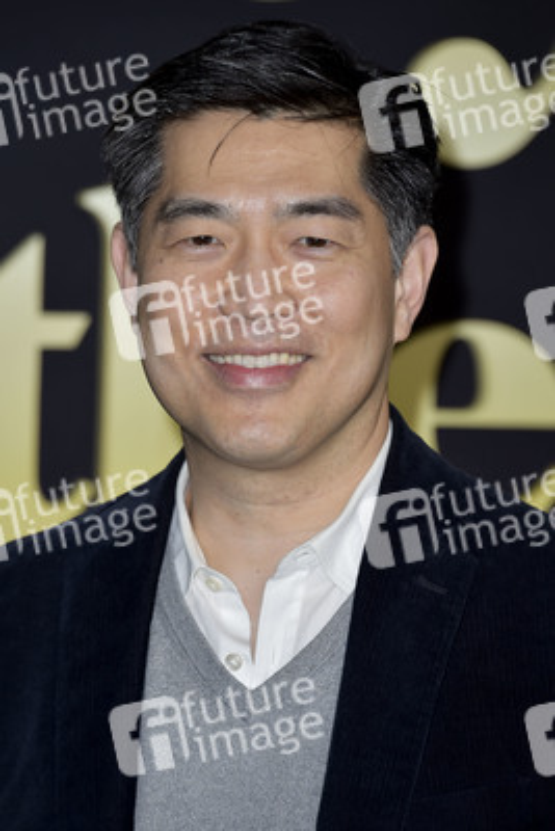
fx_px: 5314
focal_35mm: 230
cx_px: 278
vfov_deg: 8.9
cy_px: 416
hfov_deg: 6.0
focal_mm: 230
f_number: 6.3
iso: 400
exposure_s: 1/250
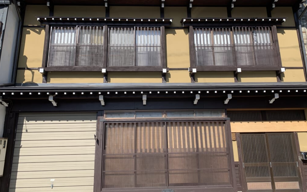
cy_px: 85
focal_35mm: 28
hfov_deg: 66.5
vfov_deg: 44.5
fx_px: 234
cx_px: 154
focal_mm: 4.25
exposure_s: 1/1250
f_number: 1.8
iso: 25
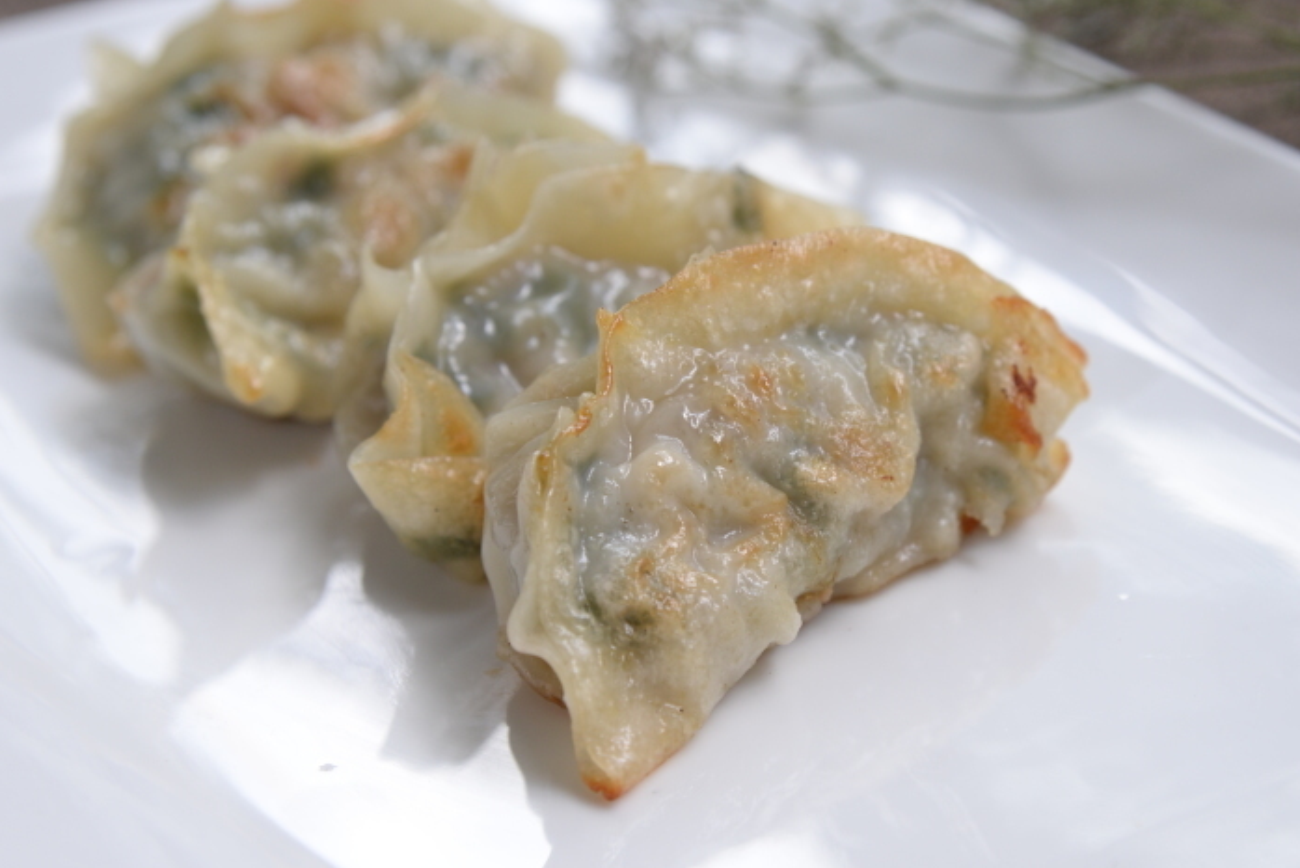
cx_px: 838
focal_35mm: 91
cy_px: 512
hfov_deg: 22.3
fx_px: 3287
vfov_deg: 15.0
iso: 400
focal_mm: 62
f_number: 9
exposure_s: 1/125
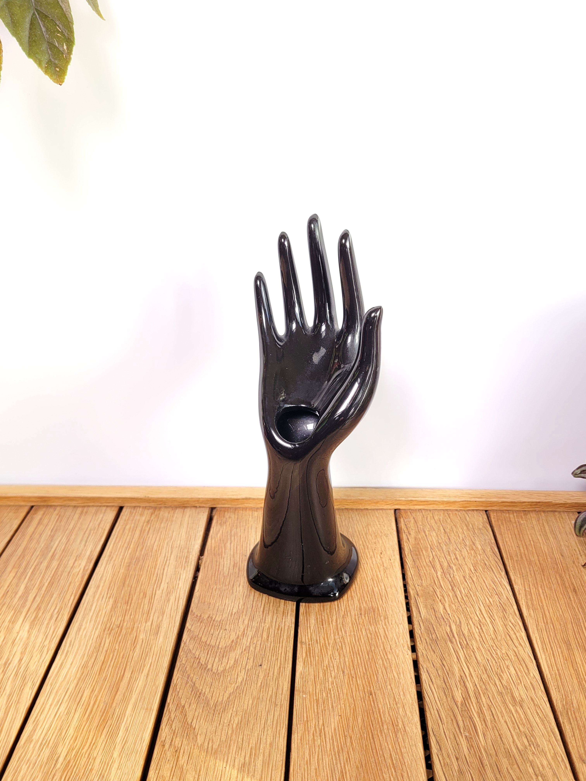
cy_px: 390
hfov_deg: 53.1
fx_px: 587
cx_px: 293
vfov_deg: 67.3
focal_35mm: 26
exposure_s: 1/662
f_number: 1.8
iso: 40
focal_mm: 5.4
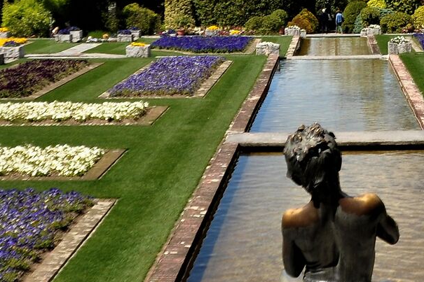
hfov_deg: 18.8
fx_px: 1260
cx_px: 369
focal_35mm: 107
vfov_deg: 12.5
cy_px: -51
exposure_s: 1/350
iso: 200
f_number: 11
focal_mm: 18
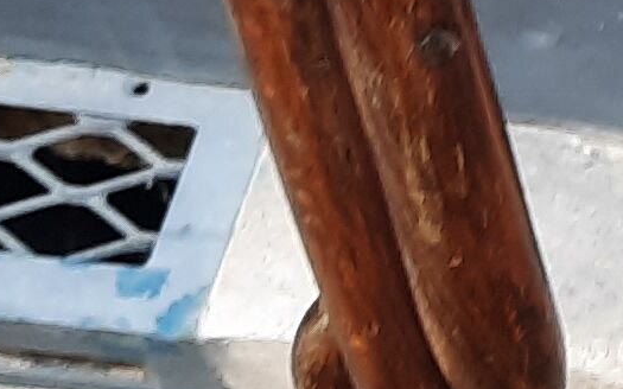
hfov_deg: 9.1
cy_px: 40
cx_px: 1596
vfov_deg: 6.5
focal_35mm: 202
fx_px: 3429
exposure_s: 1/50
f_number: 2
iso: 50
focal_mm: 4.6
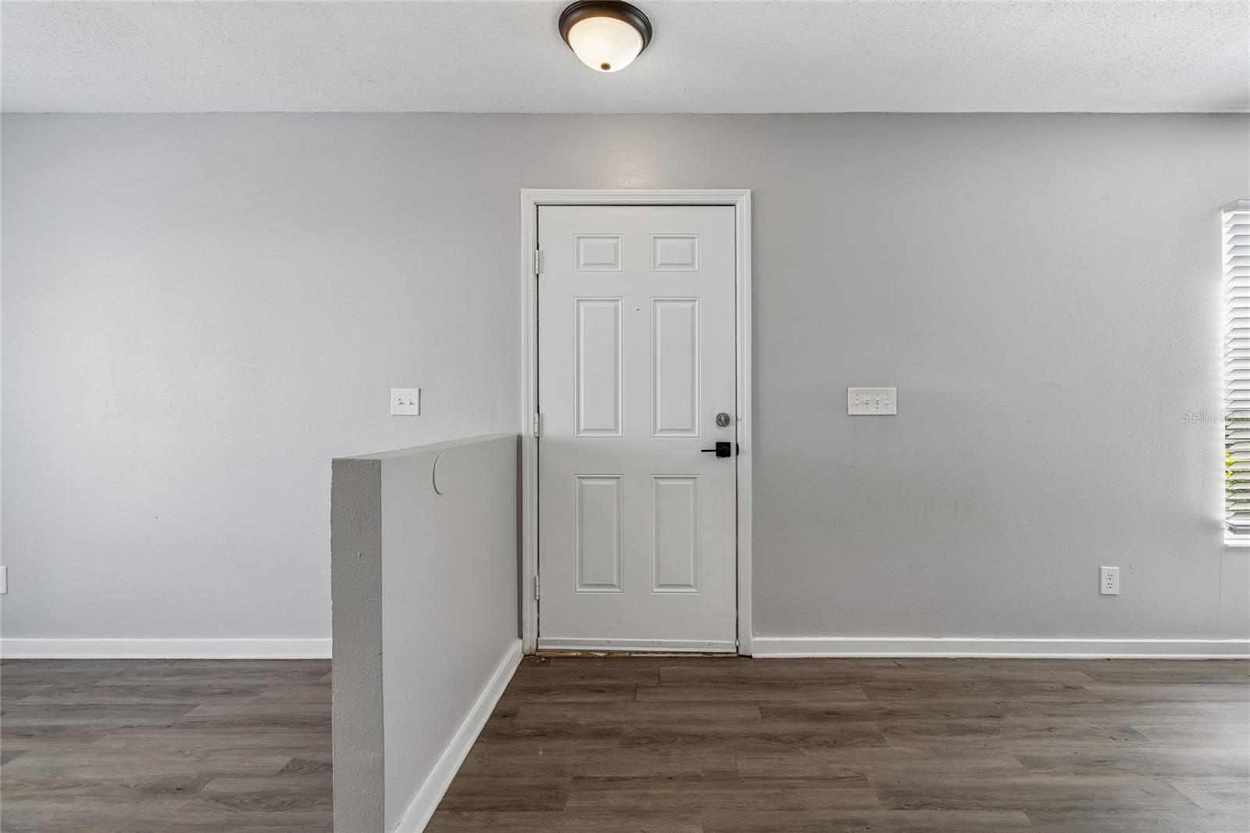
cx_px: 625
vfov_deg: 77.3
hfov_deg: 100.4
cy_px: 416
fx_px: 521
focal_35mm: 15
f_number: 7.1
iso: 100
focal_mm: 10
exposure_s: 1/15
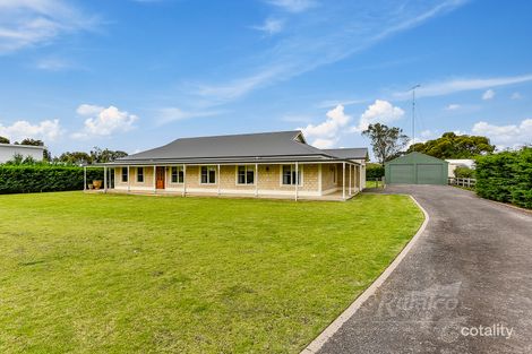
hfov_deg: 86.9
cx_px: 266
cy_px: 177
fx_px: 281
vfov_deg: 64.5
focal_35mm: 19
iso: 160
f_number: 11
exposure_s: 1/400
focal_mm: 19
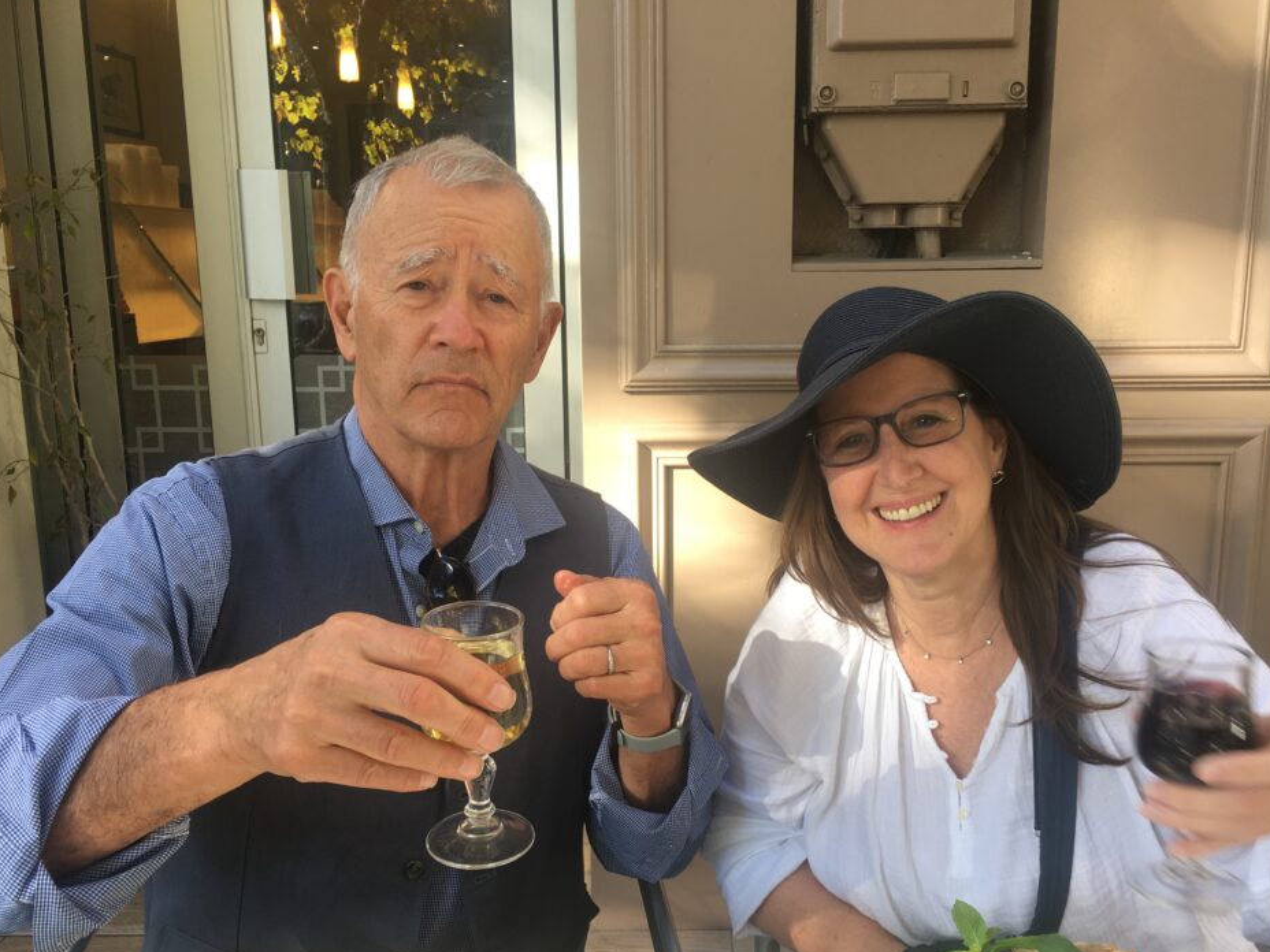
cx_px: 672
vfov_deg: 44.1
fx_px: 1174
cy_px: 521
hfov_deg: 56.8
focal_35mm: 32
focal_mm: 4.15
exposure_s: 1/50
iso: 25
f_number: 2.2
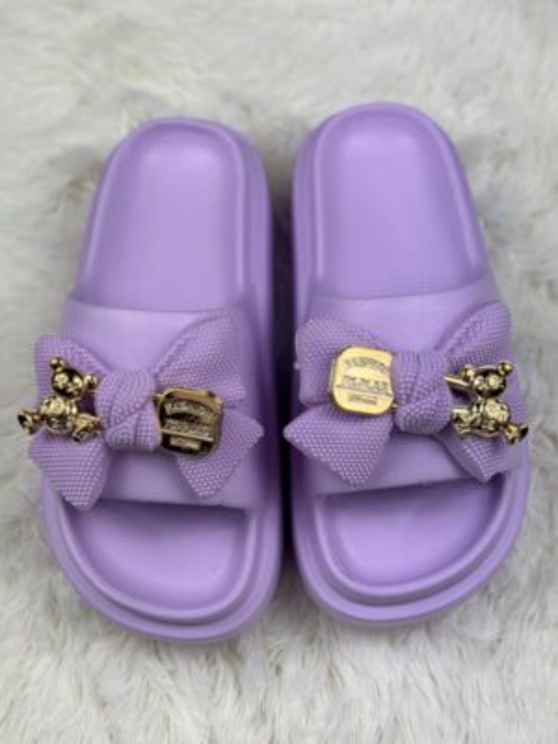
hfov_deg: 30.3
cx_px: 279
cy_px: 372
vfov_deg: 39.7
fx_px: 1032
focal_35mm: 48
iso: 80
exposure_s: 1/2028
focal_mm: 6.86
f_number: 1.78
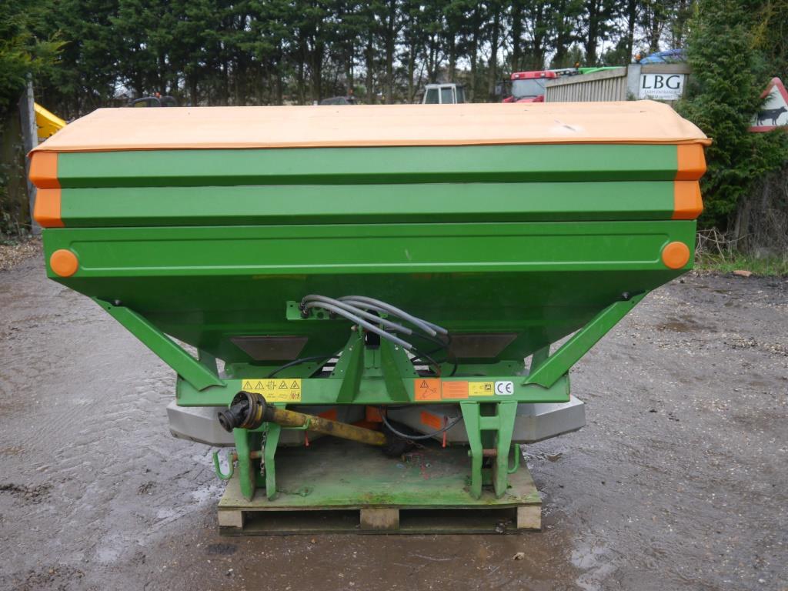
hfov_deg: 56.8
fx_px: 728
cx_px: 394
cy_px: 296
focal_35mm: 32
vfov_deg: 44.2
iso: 320
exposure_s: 1/60
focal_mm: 16
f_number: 3.9
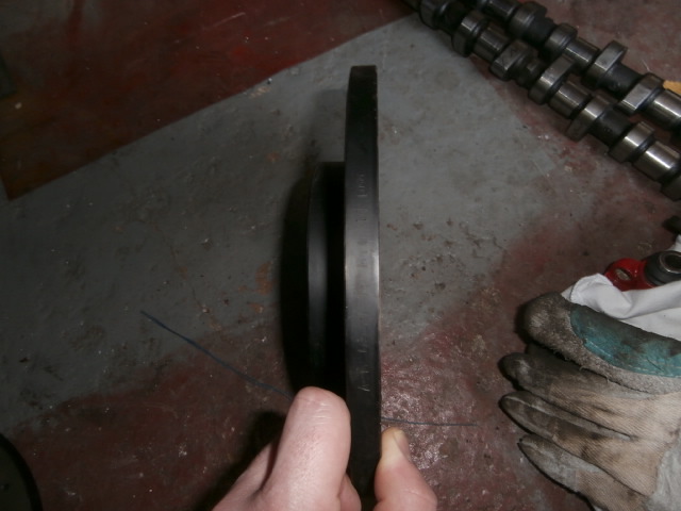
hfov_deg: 71.6
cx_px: 340
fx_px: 472
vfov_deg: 56.8
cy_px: 256
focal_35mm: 24
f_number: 3
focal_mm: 4.2
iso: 100
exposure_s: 1/30
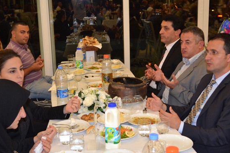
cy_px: 85
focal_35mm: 54
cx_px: 108
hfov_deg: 36.9
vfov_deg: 25.0
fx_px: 345
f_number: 4.5
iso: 1800
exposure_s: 1/60
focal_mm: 30
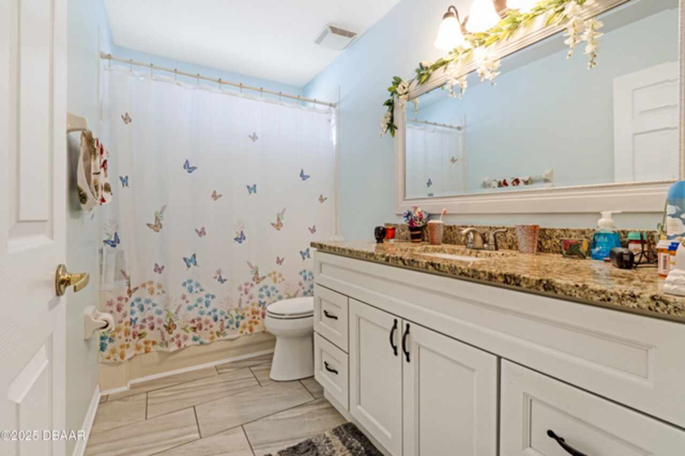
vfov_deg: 72.0
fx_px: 314
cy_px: 228
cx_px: 342
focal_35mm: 16
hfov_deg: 95.0
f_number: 9
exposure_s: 1/80
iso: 200
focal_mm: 11
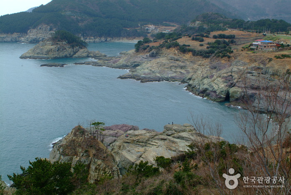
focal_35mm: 42
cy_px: 98
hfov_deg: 46.3
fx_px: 340
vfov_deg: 32.0
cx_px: 146
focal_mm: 28
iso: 200
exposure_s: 1/250
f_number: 8
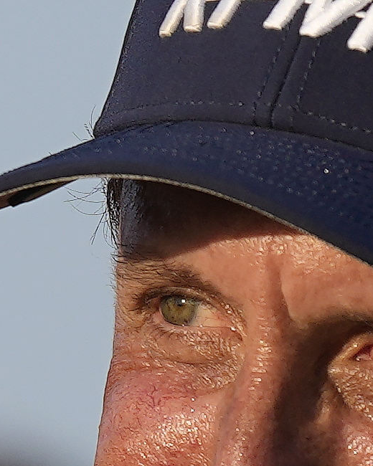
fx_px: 33546
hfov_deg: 0.6
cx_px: 61
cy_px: 814
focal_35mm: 2431
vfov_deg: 0.8
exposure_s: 1/1600
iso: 200
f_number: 3.5
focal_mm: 200
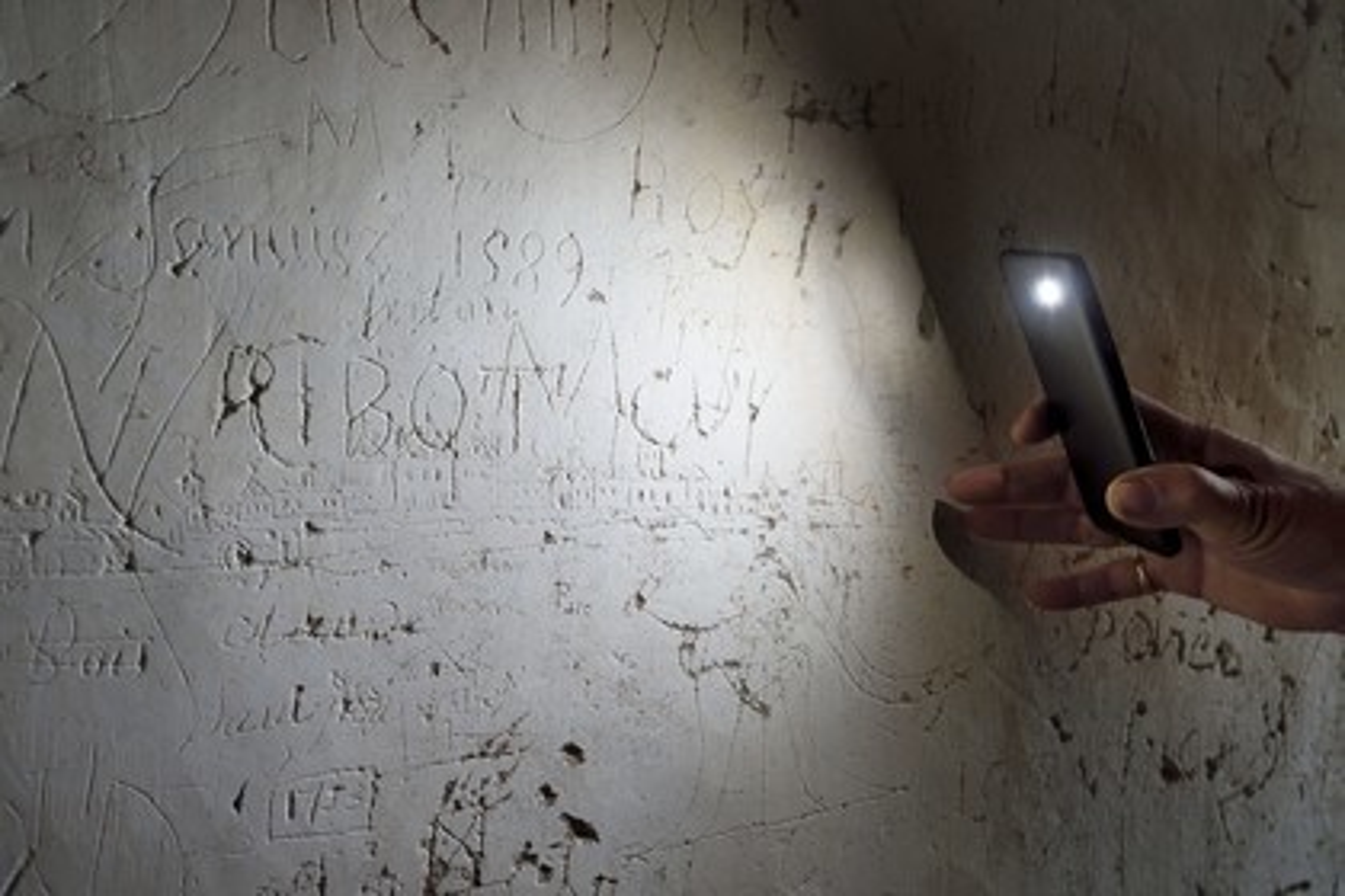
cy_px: 448
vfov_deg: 30.5
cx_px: 672
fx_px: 1644
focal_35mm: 44
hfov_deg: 44.5
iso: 1600
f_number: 6.3
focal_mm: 44
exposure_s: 1/80
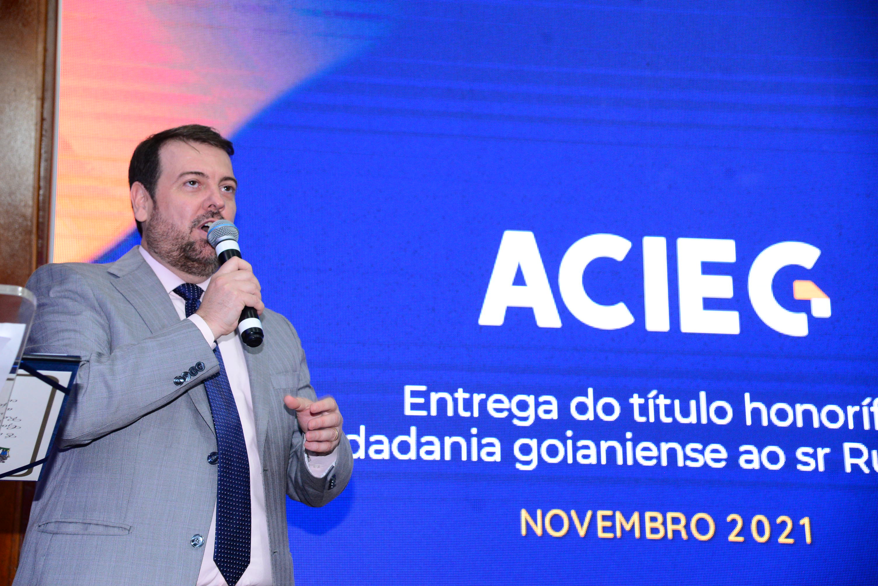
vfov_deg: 20.6
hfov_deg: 30.5
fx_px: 1610
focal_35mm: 66
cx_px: 439
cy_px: 293
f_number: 4.5
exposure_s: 1/125
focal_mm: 66
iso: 2500
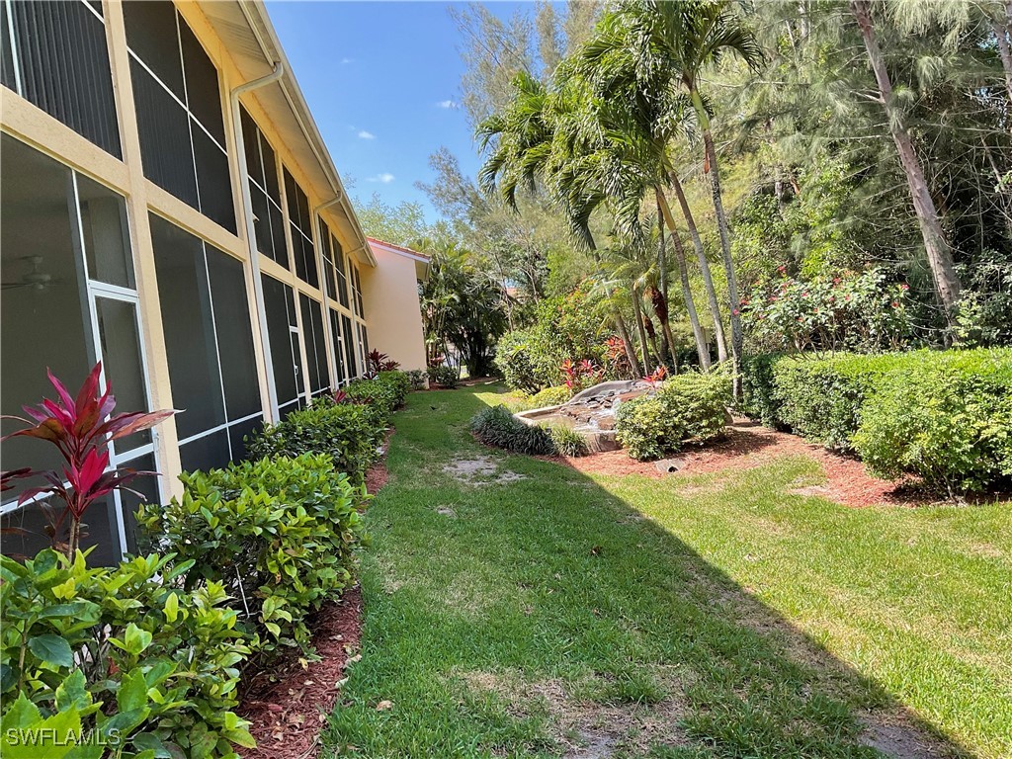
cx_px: 506
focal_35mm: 29
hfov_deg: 61.7
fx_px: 848
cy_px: 380
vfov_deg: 48.2
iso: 16
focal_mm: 3
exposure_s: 1/394
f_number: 1.8
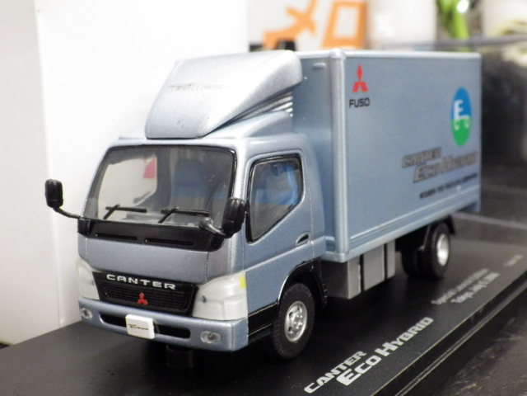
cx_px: 264
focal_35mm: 50
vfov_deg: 29.1
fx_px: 761
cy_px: 198
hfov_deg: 38.2
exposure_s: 1/30
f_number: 3.8
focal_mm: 9
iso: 800
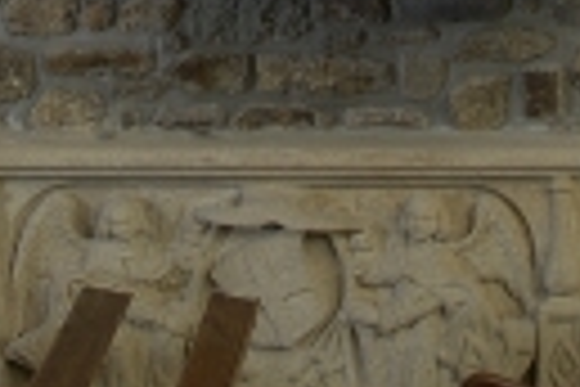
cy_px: -338
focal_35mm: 125
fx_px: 2014
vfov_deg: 10.3
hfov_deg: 16.3
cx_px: 450
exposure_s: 1
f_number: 16
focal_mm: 14
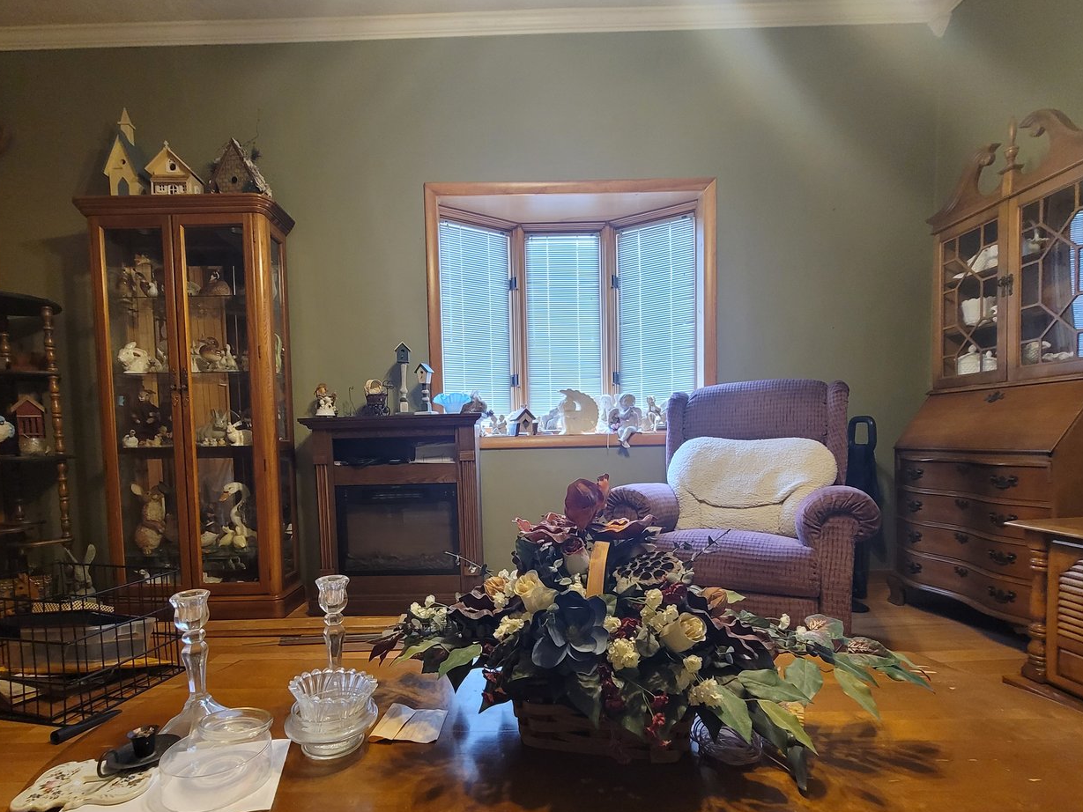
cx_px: 514
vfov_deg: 77.6
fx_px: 501
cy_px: 470
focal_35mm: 16
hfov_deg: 94.4
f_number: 2.2
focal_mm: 2.2
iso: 320
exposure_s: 1/40
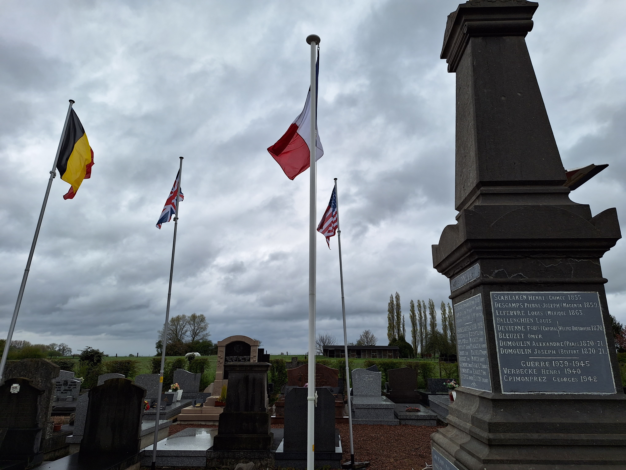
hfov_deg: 73.9
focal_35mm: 23
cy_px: 235
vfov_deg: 58.9
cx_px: 313
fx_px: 416
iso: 40
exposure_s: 1/1208
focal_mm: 5.54
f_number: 1.8
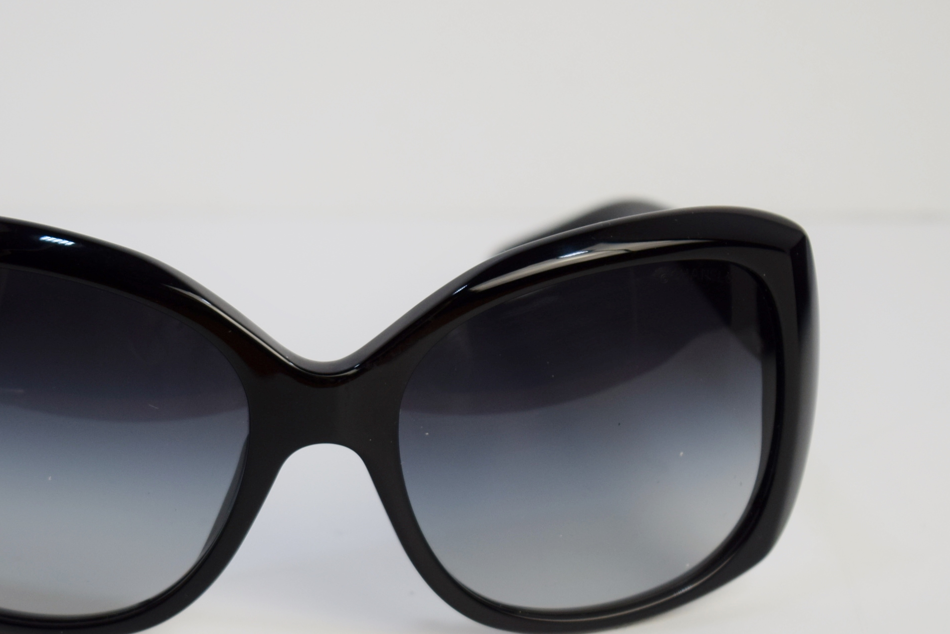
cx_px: 303
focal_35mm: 130
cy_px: 422
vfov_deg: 10.6
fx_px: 3425
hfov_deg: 15.8
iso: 400
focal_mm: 55
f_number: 6.3
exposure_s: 1/125
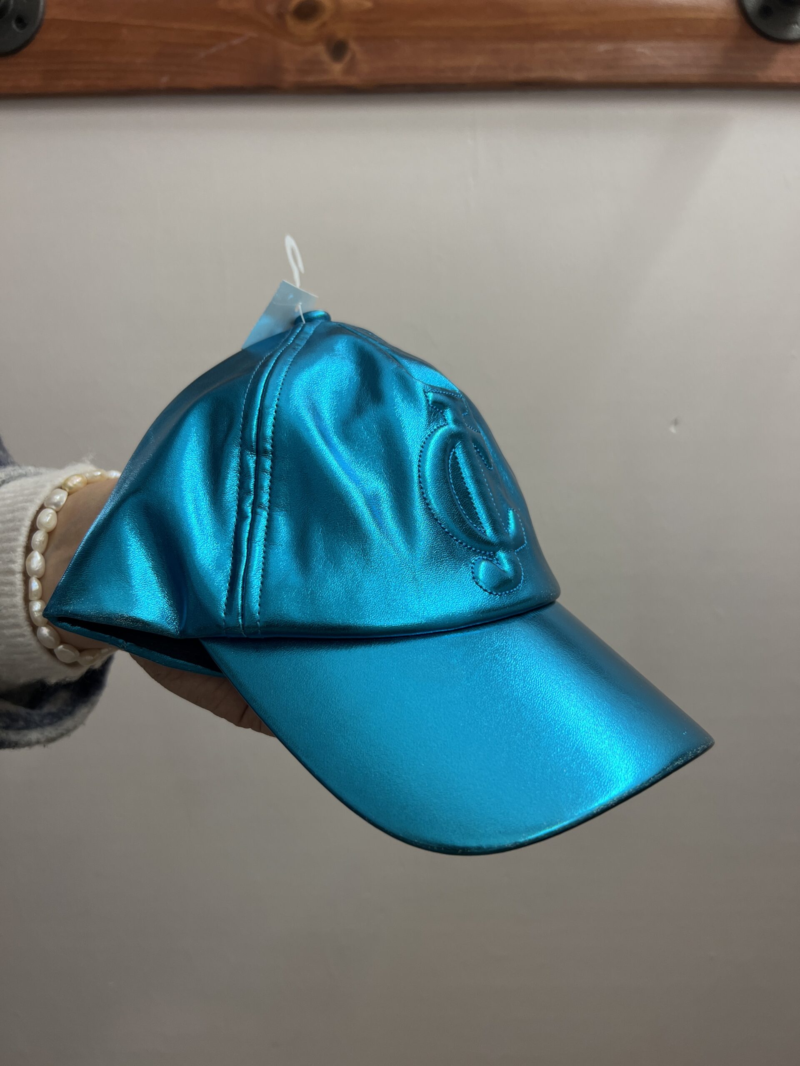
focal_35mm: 26
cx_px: 400
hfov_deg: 53.1
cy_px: 533
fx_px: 801
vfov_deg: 67.3
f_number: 1.5
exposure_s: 1/120
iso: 100
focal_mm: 5.7
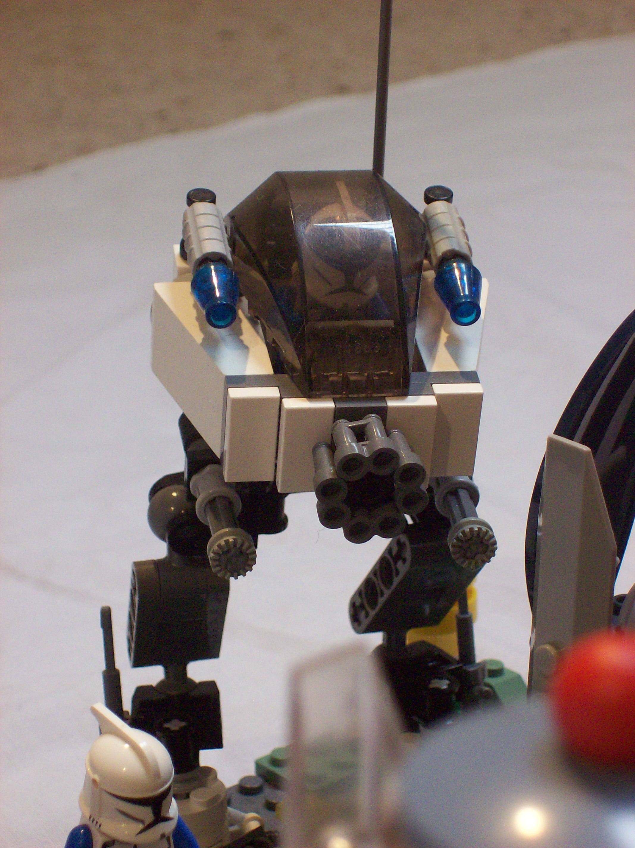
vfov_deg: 18.2
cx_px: 318
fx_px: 2643
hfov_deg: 13.7
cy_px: 424
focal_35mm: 108
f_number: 4.8
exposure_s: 1/46.4
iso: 160
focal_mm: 18
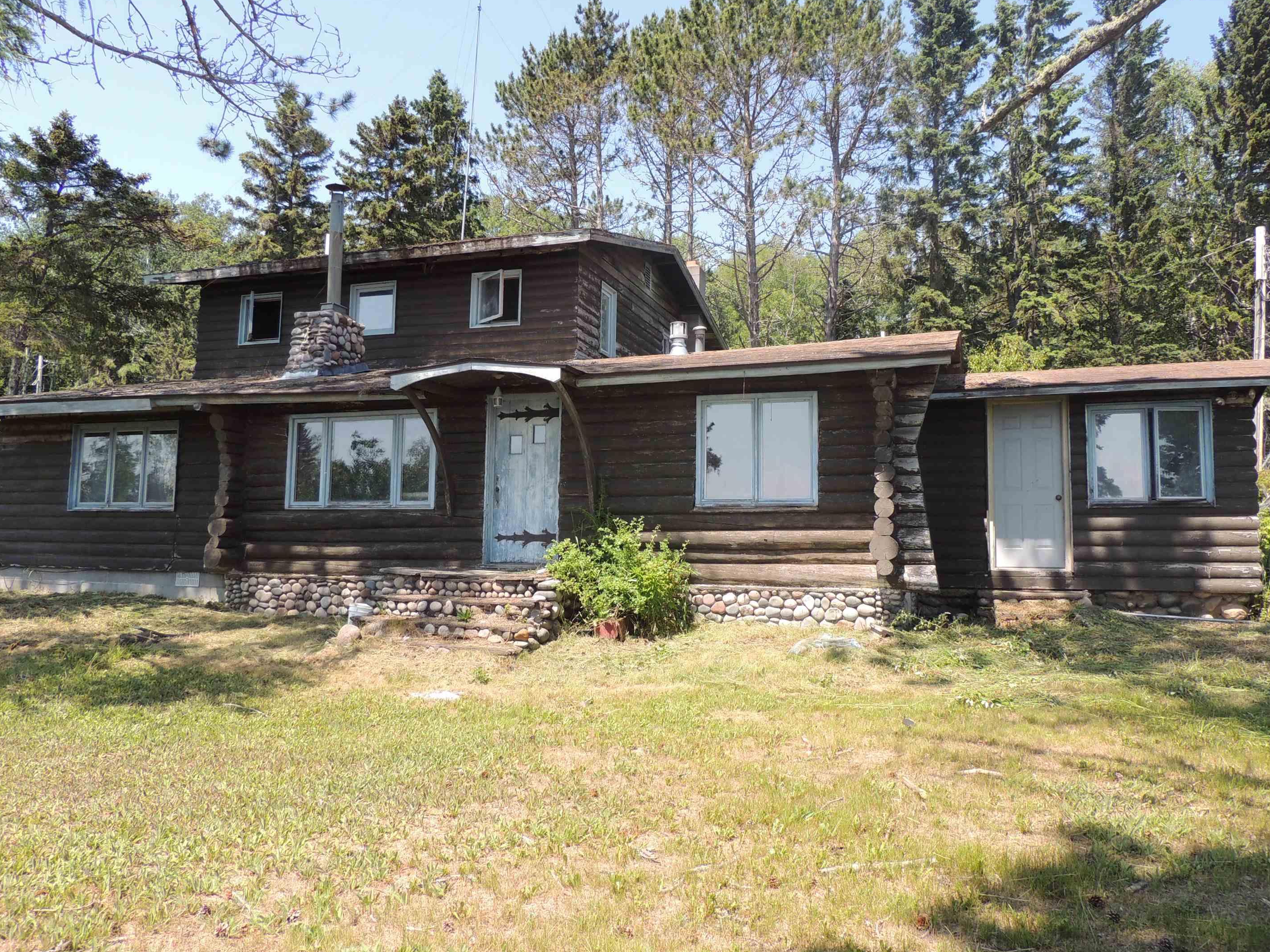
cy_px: 466
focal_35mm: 26
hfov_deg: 67.3
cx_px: 622
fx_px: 954
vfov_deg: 53.1
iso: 100
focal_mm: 4.3
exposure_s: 1/500
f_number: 3
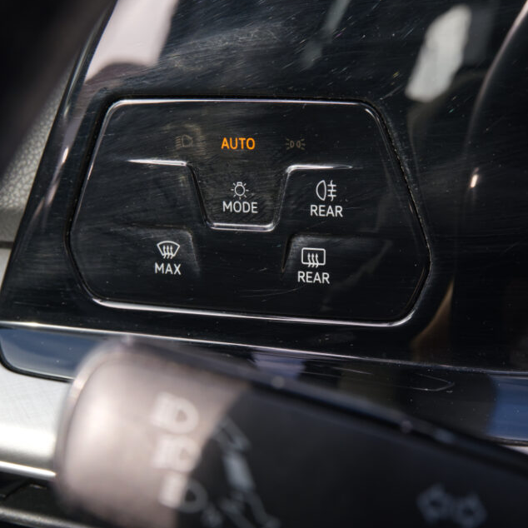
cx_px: 286
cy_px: 259
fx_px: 1208
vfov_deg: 24.7
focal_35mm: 70
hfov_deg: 24.6
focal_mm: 34.3
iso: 2000
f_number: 8
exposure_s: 1/160
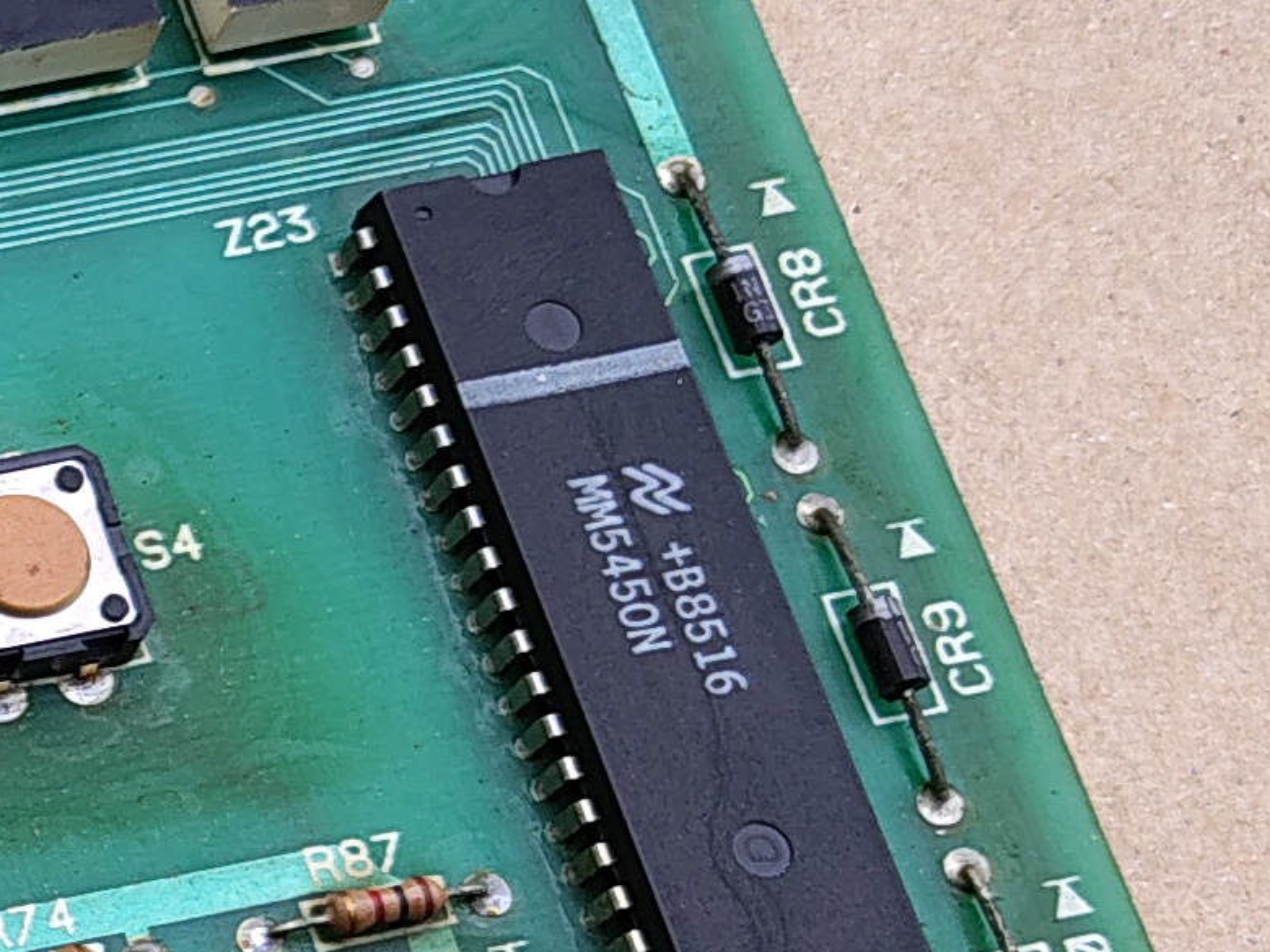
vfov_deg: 11.7
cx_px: -1138
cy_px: 898
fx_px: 4623
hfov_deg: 13.7
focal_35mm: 126
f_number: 1.8
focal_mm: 5.56
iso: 100
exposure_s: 1/549
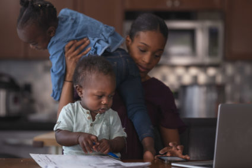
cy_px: 84
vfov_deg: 13.0
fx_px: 735
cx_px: 126
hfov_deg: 19.5
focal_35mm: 105
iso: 500
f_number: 2.5
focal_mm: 105
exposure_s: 1/200
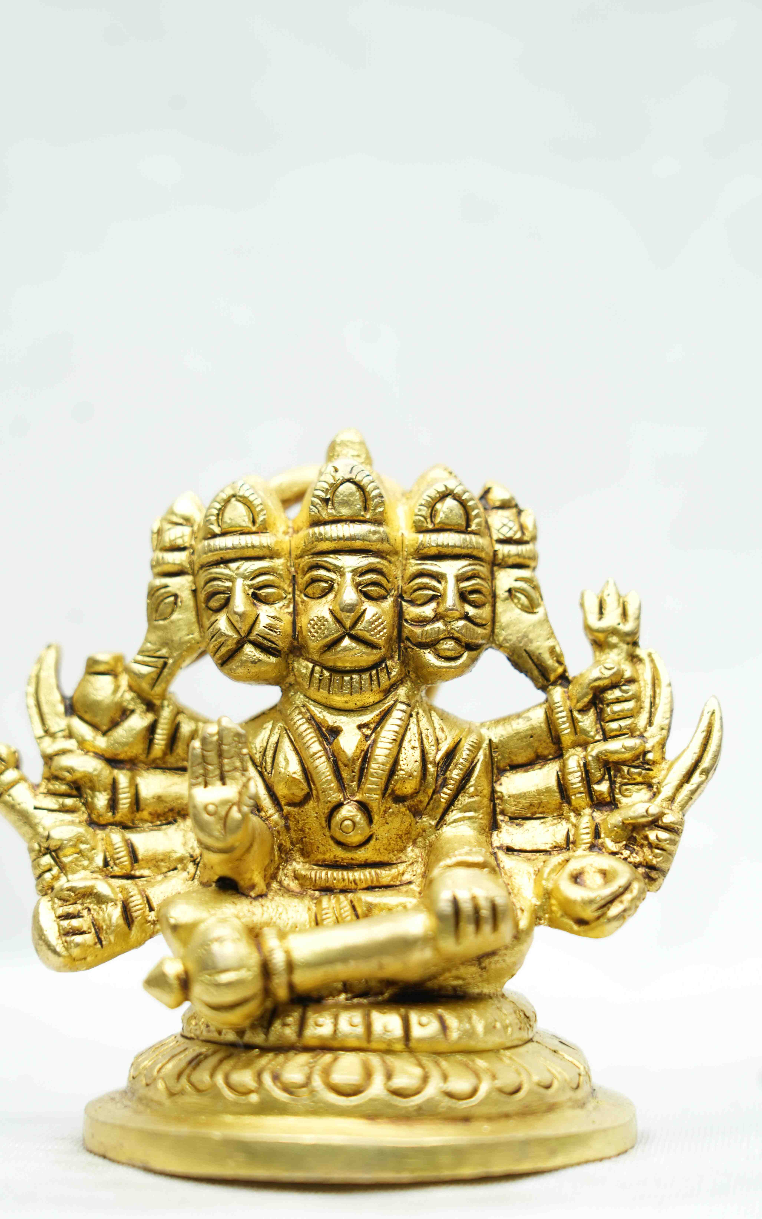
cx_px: 362
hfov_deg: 11.5
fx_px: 3787
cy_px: 639
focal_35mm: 114
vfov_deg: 18.3
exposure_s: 1/60
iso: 400
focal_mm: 105
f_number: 5.6
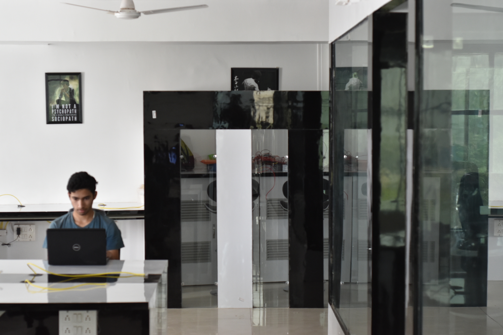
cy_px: 168
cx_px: 252
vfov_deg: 18.2
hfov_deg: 27.0
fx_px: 1048
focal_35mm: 75
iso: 900
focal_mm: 50
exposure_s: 1/80
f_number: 4
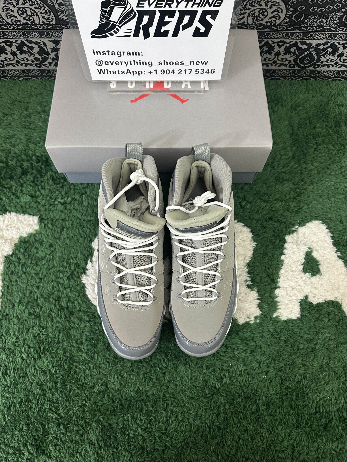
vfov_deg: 71.6
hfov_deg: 56.8
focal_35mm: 24
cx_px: 174
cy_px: 231
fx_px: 321
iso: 320
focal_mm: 6.86
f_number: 1.78
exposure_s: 1/50
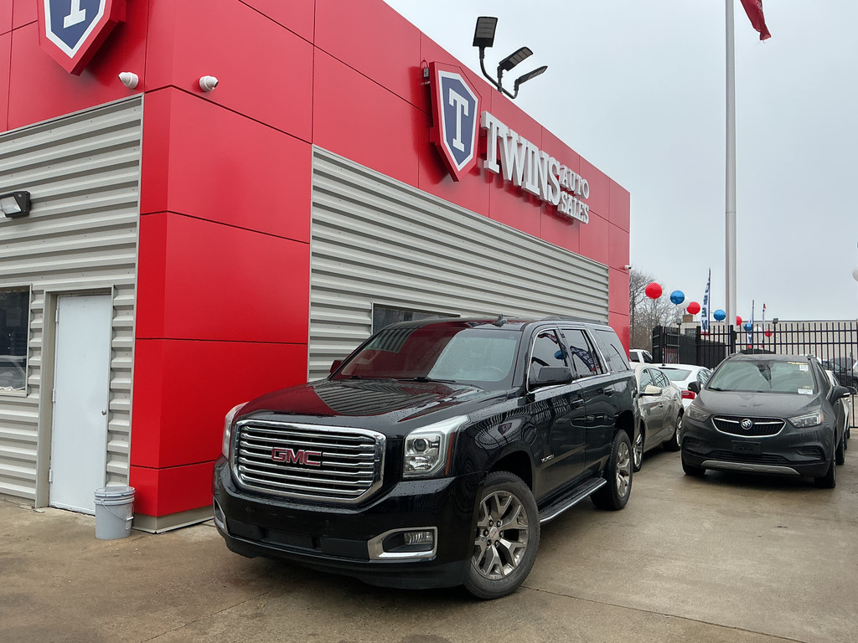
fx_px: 719
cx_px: 429
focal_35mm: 29
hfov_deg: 61.7
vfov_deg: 48.2
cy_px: 322
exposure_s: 1/514
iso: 25
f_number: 1.8
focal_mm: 3
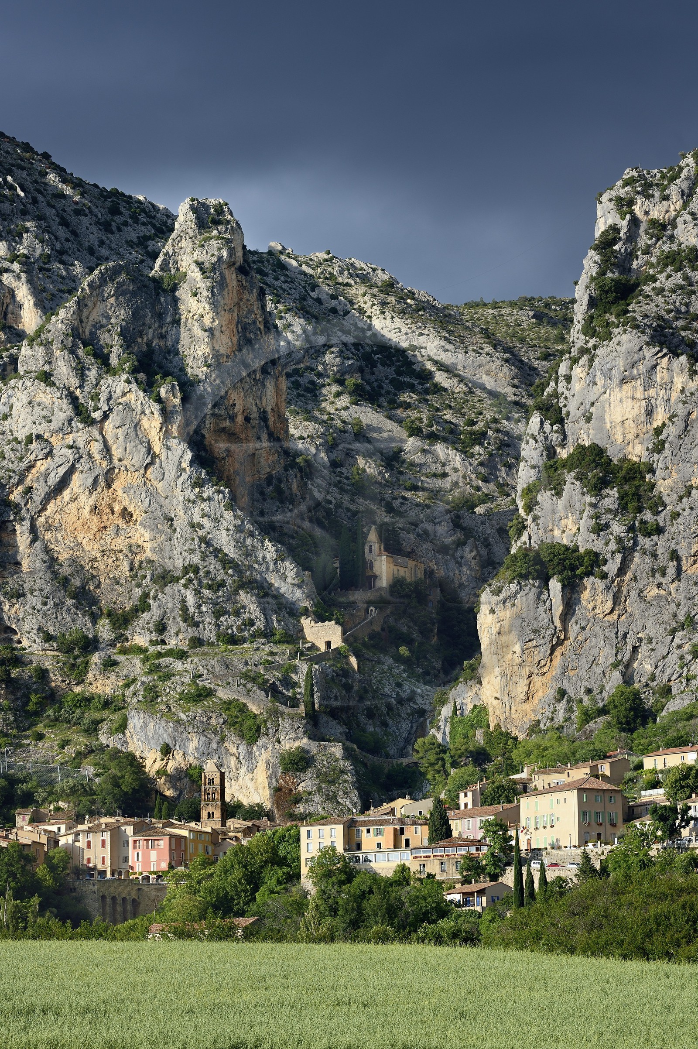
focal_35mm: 140
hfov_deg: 9.8
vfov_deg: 14.7
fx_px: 4076
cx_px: 349
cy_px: 524
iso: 200
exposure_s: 1/320
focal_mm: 140
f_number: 8
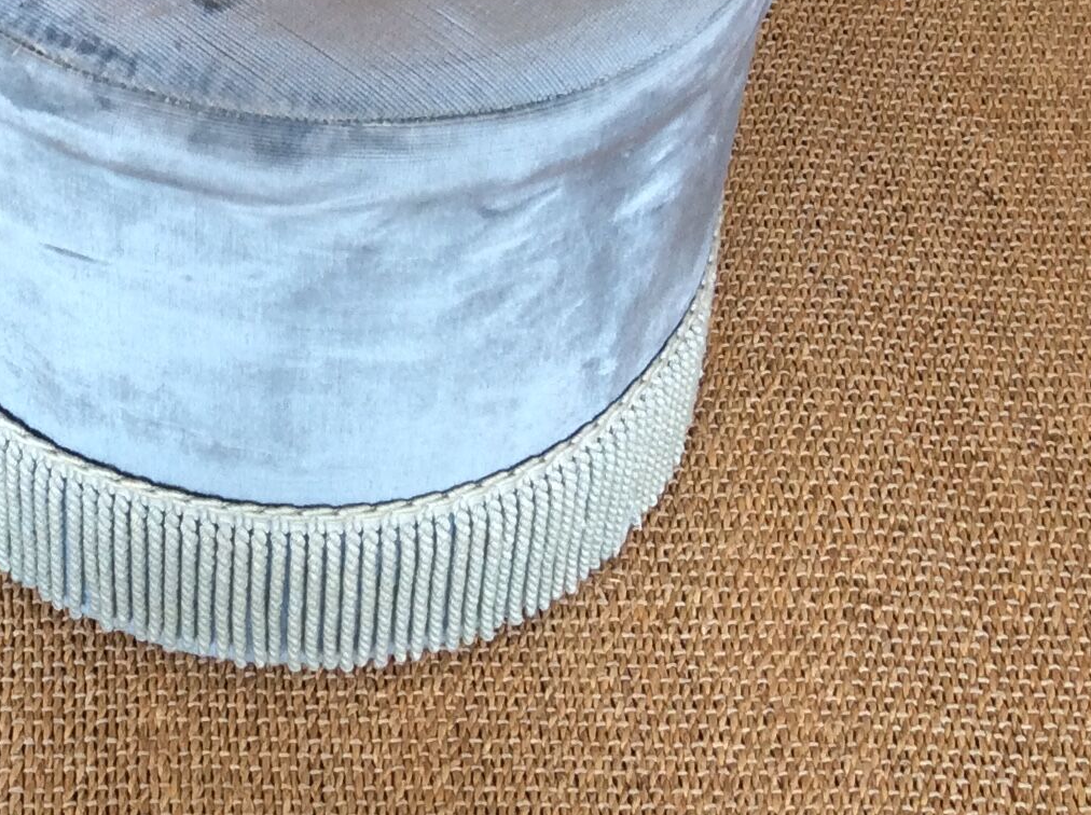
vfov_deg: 17.4
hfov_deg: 23.4
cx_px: 185
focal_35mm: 82
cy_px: -72
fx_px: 2581
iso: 40
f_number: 2.4
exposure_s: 1/50
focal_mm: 3.3
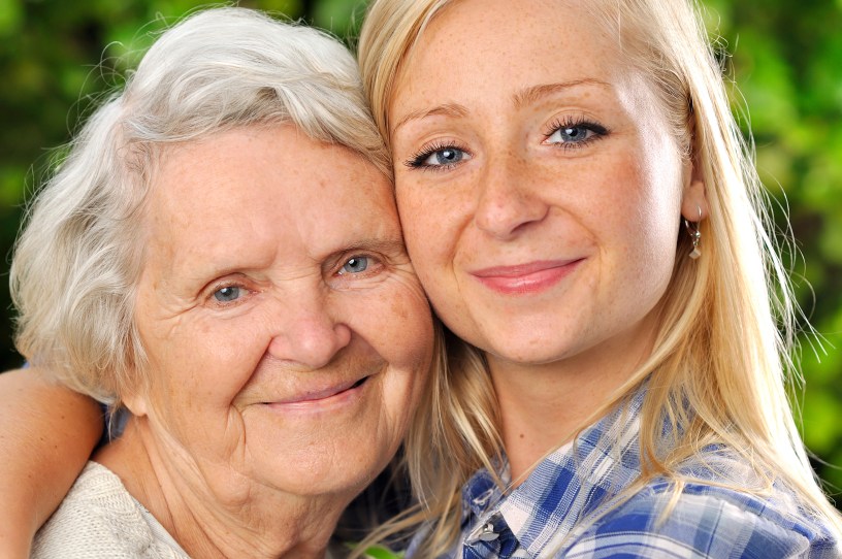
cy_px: 280
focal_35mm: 128
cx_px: 421
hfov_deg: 16.1
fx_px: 2978
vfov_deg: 10.7
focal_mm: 85
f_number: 4
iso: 200
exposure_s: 1/80
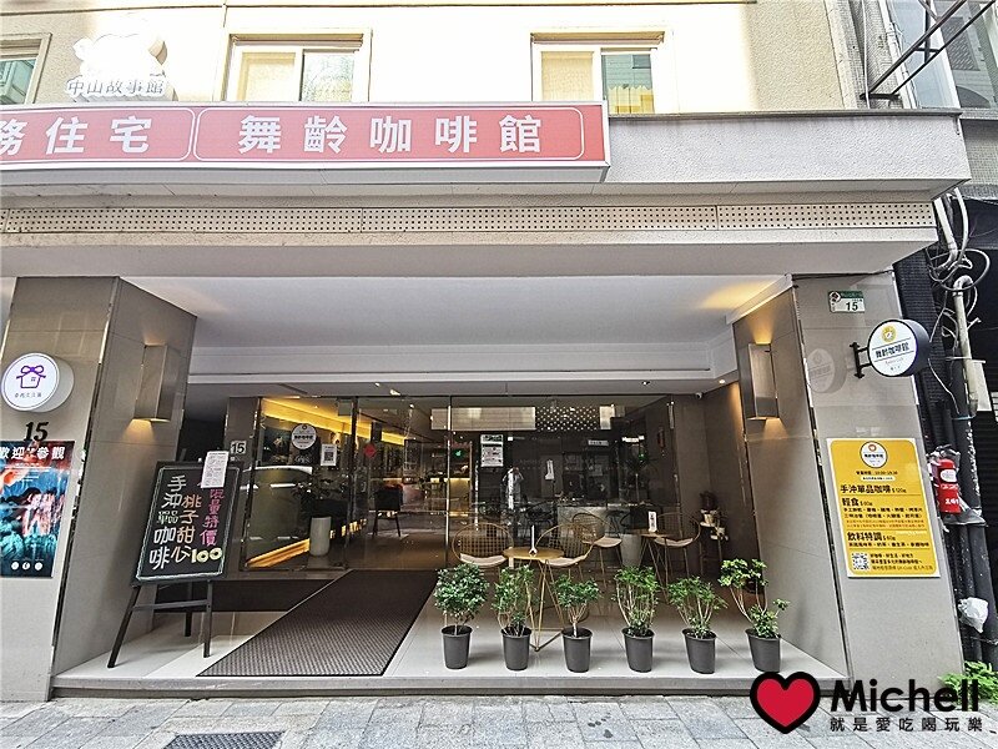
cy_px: 374
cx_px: 499
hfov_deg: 94.5
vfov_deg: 78.1
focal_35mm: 16
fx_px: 461
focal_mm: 2.35
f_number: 2.2
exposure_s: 1/120
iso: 80
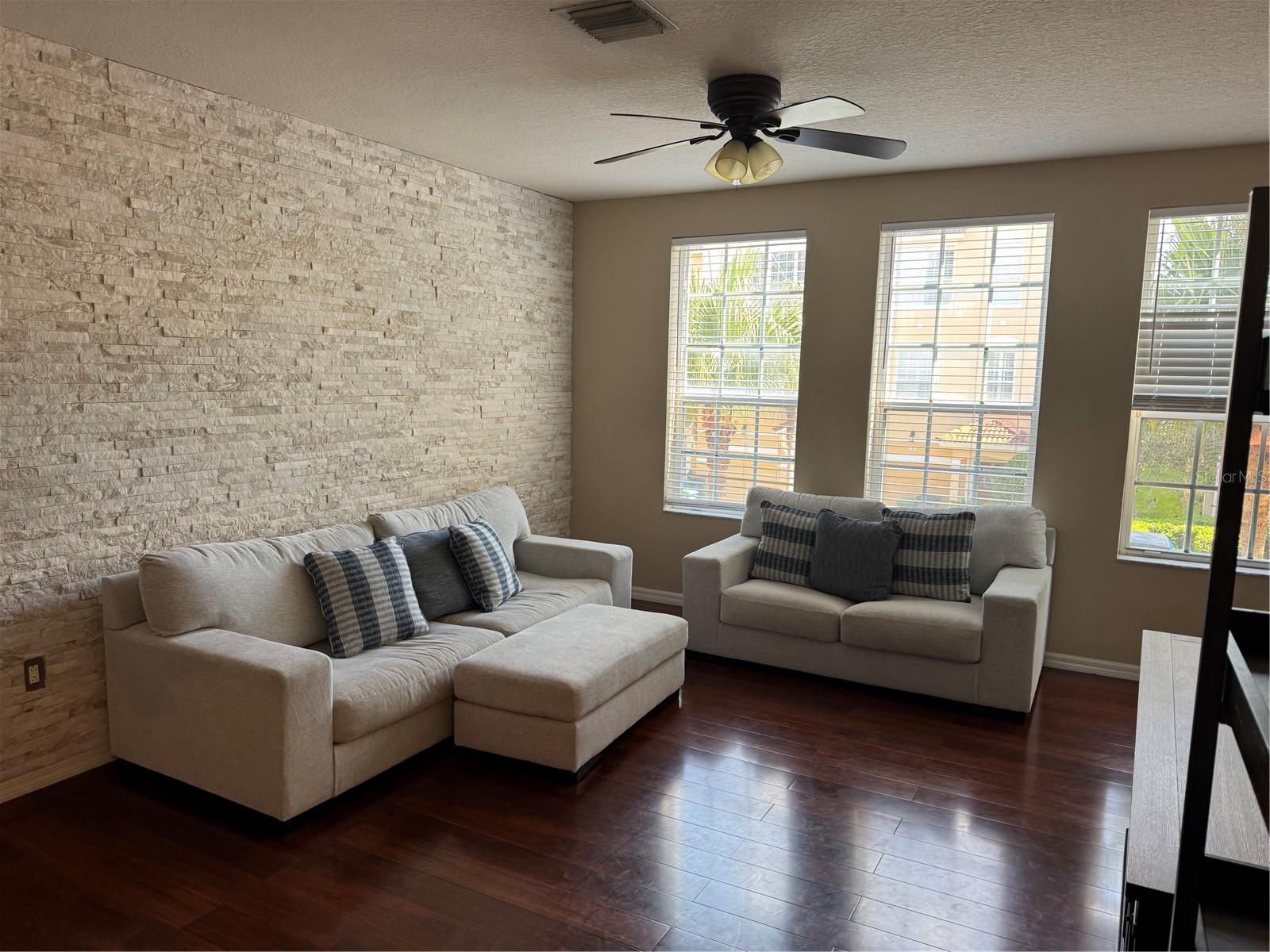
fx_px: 881
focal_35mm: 24
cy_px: 476
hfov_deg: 71.6
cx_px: 635
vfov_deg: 56.8
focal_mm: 6.76
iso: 125
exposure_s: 1/120
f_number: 1.78
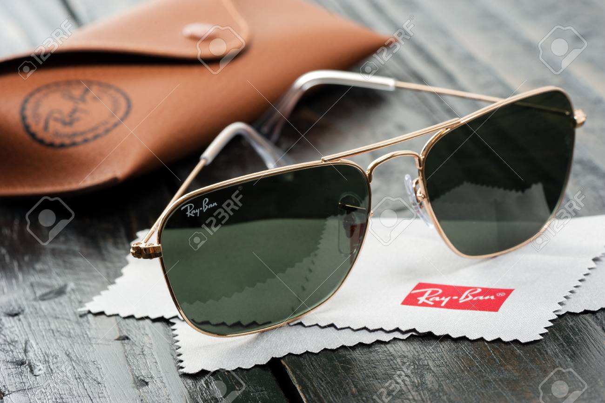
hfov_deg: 19.5
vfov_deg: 13.0
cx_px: 302
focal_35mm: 105
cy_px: 202
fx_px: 1763
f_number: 16
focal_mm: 105
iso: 400
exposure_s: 1/160
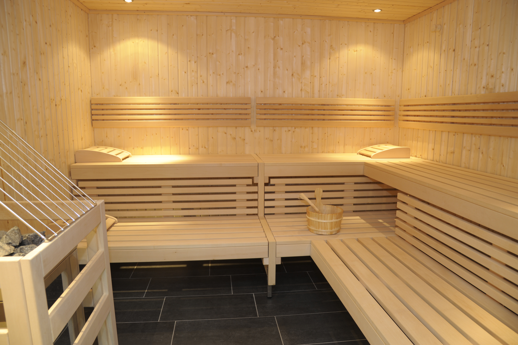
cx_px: 259
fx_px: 345
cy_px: 172
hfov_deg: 73.8
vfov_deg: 53.1
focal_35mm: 24
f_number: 7.1
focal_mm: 24
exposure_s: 1/3
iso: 500
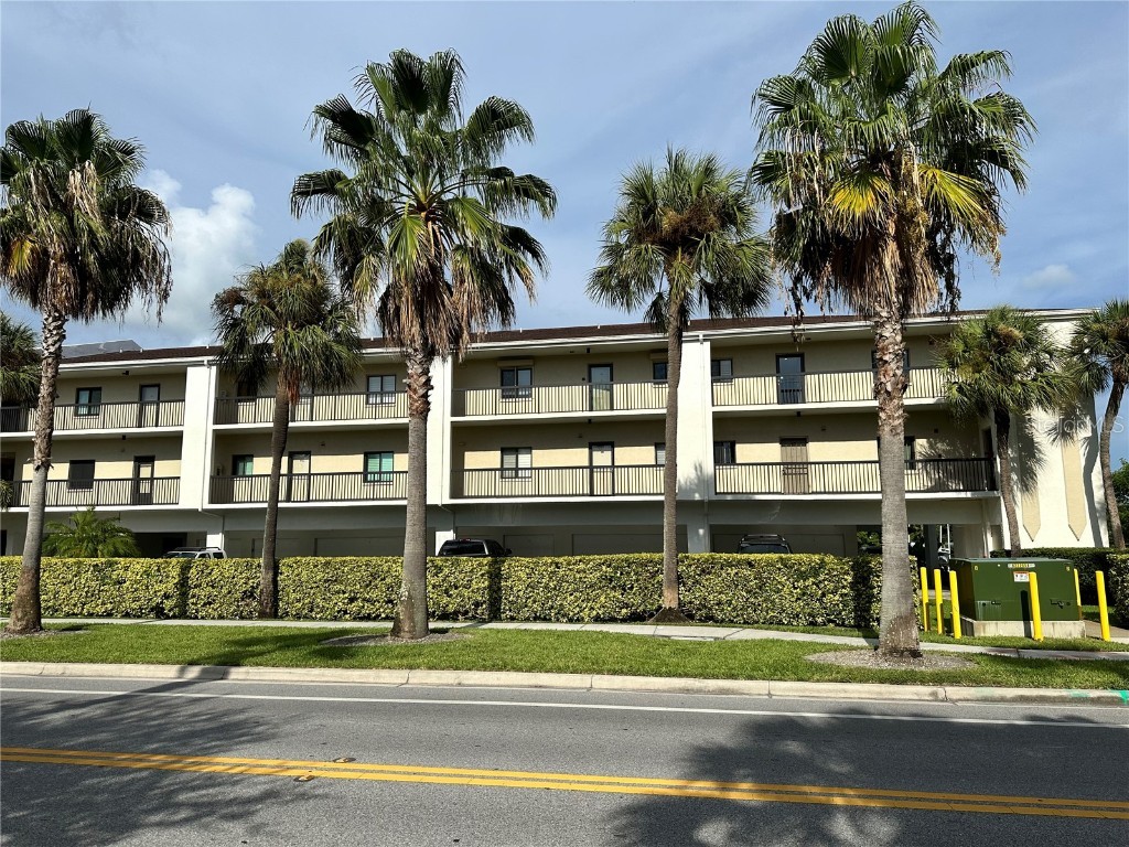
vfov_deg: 56.8
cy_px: 424
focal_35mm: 24
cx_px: 564
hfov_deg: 71.6
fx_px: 783
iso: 80
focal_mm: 6.86
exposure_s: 1/8197
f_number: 1.78
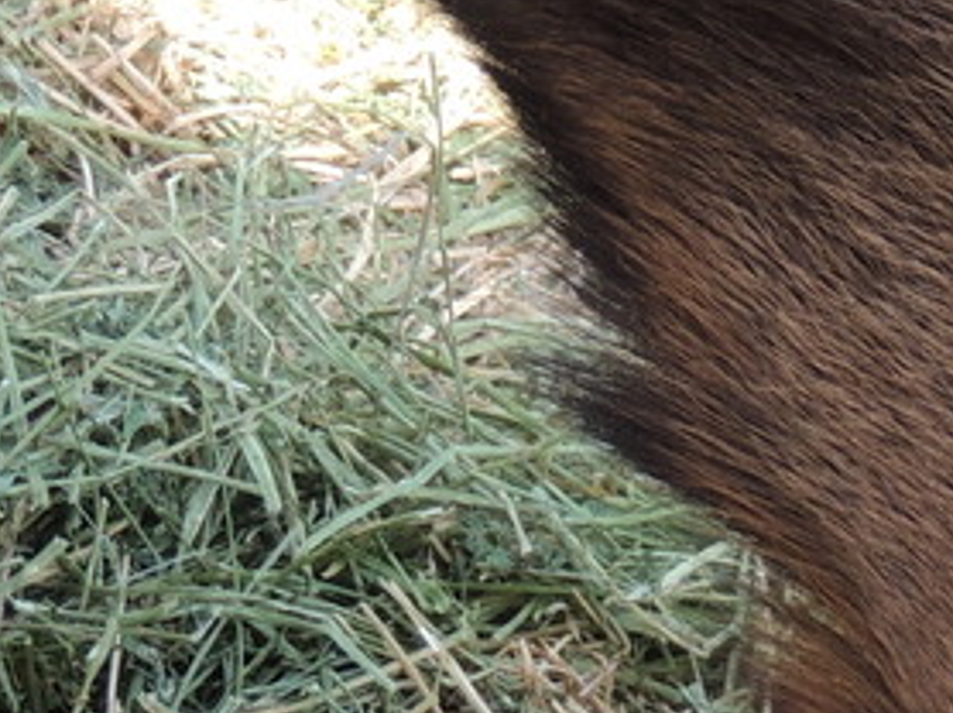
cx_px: 836
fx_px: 19640
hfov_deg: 2.8
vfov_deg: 2.1
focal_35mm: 714
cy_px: 404
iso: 100
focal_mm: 27.6
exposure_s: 1/125
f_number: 4.4
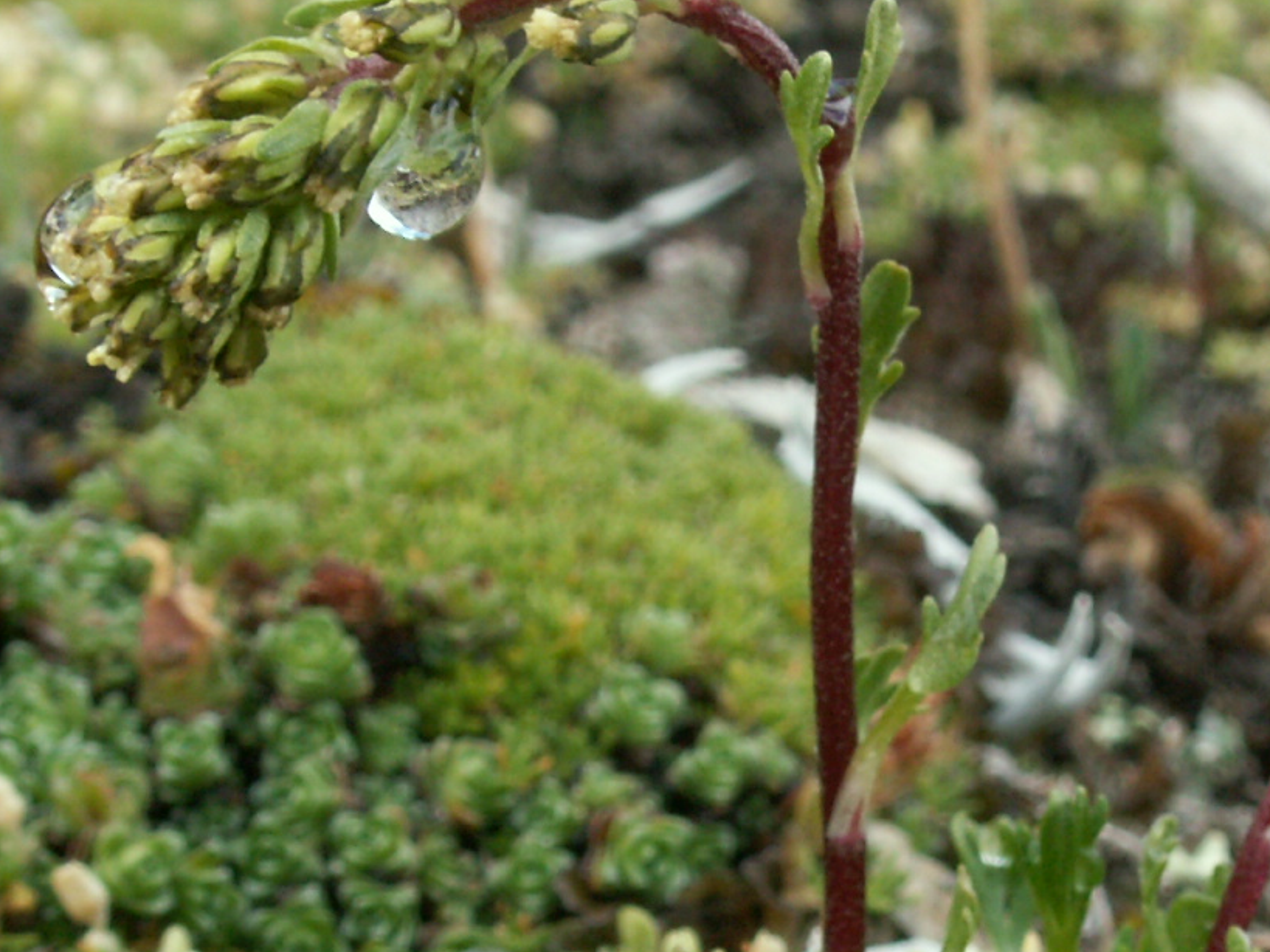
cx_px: 1163
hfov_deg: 12.6
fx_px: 5686
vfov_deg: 9.6
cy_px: 699
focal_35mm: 155
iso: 50
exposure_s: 1/100
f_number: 5.6
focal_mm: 10.28
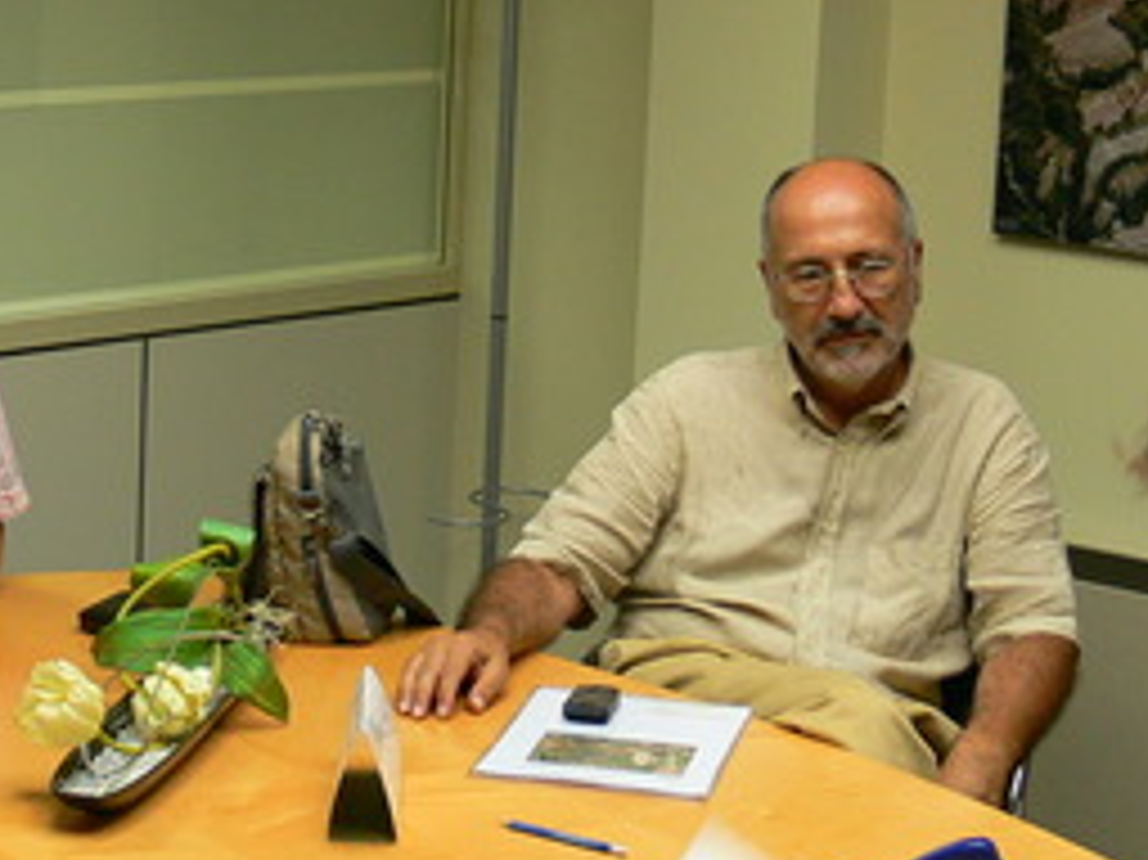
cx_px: 320
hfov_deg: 22.1
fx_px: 2917
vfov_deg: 16.8
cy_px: 347
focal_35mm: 88
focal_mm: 7.4
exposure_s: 1/10
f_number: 2.8
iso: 100
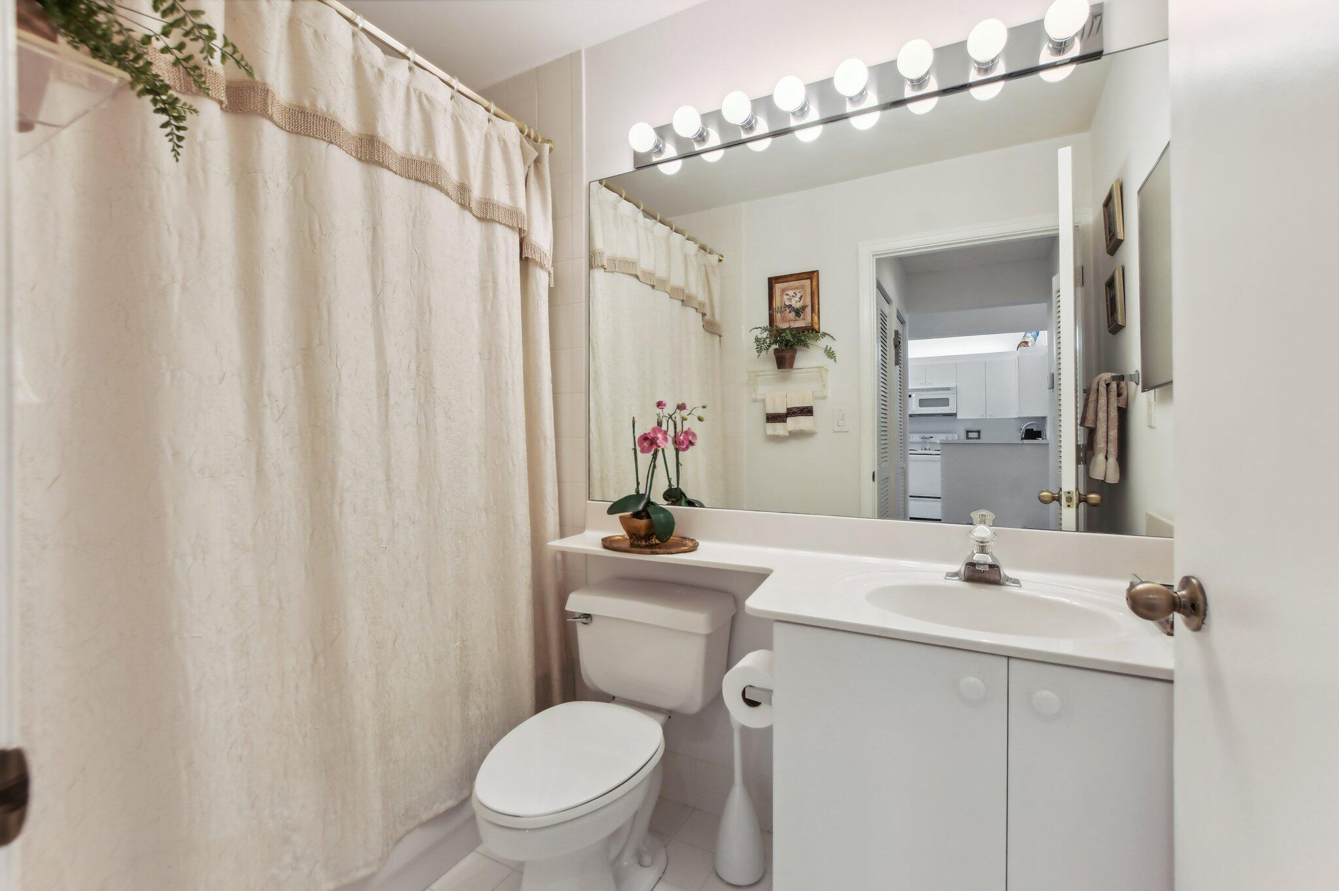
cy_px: 446
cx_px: 670
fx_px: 558
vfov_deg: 77.3
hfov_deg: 100.4
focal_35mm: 15
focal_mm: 10
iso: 400
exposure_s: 1/40
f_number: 8
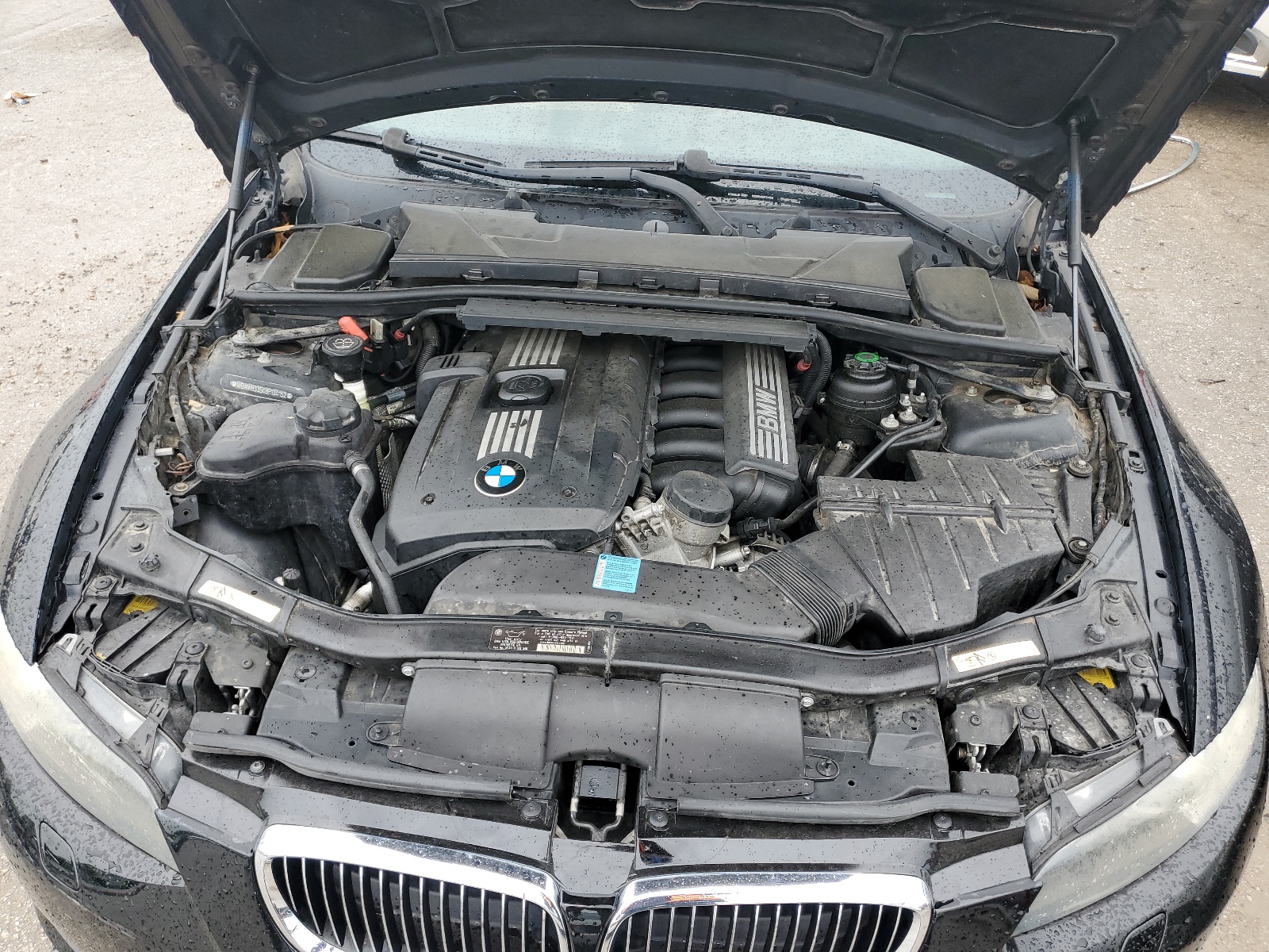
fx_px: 953
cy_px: 476
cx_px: 634
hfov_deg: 67.3
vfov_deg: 53.1
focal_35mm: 26
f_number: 1.5
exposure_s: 1/303
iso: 50
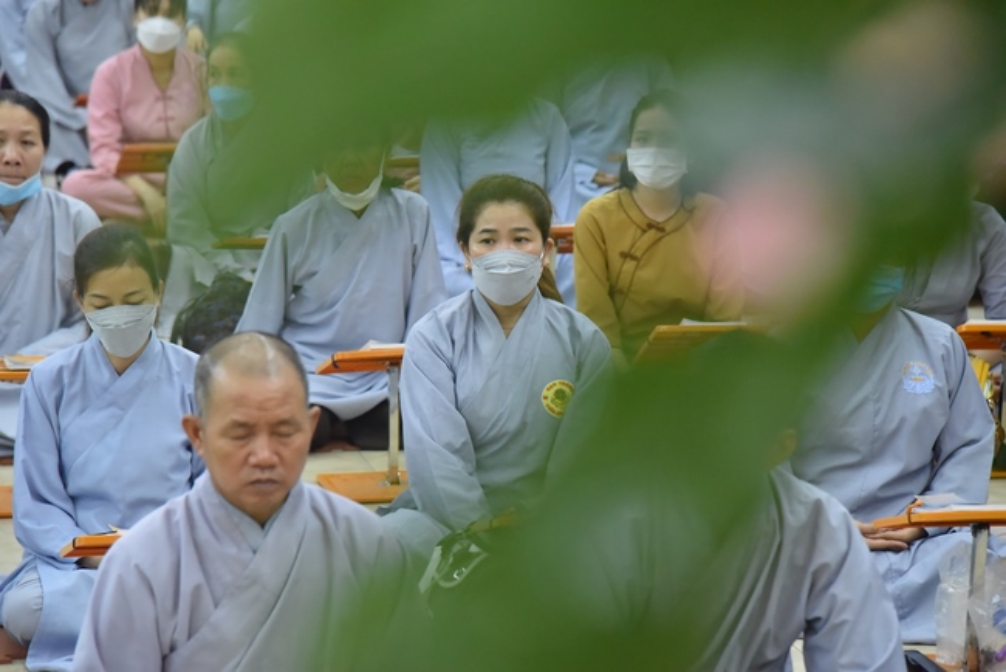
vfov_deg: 11.4
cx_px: 503
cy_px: 336
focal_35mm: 120
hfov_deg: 17.1
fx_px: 3355
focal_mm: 120
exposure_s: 1/160
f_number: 4.5
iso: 5000
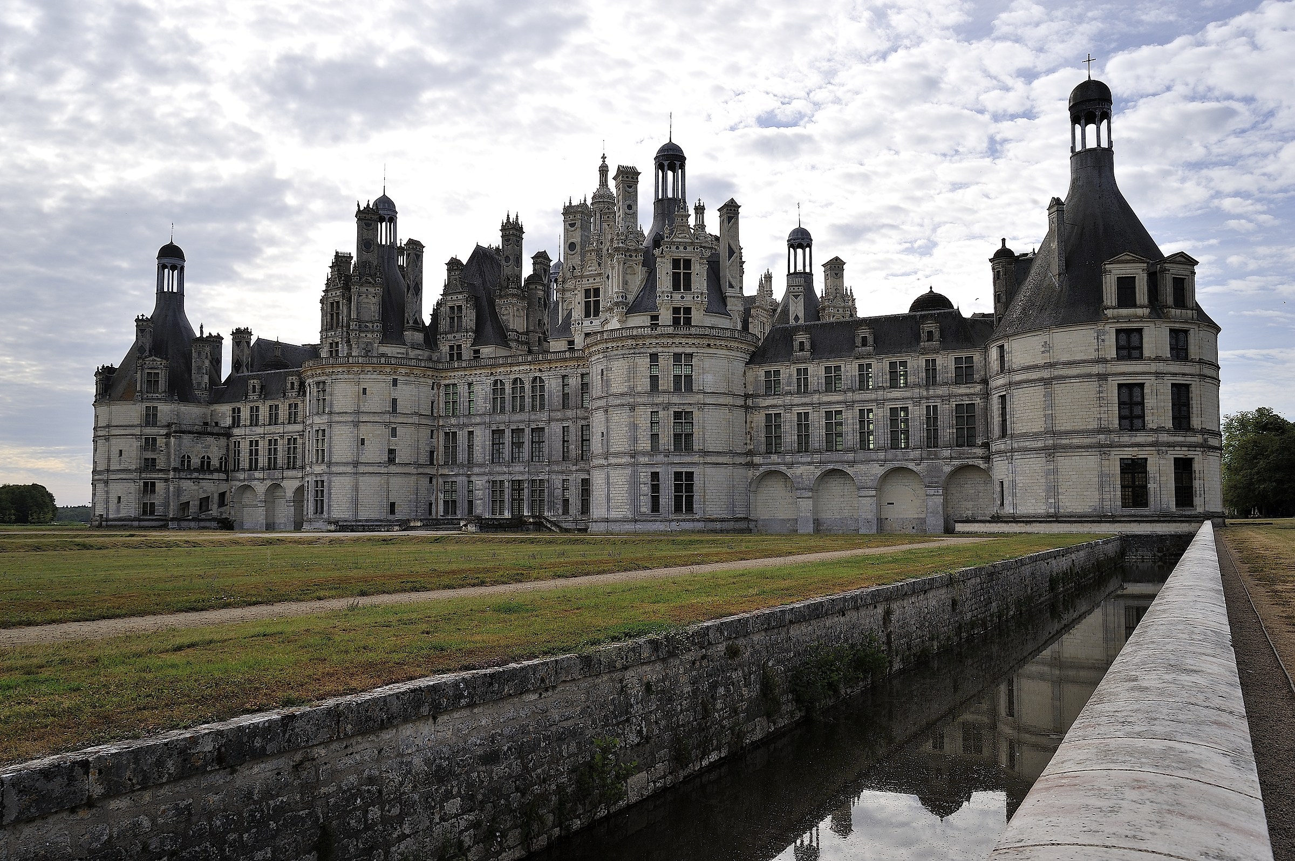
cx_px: 648
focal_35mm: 31
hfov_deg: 60.3
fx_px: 1114
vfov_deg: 42.3
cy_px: 430
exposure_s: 1/500
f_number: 11
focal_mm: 31
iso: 200
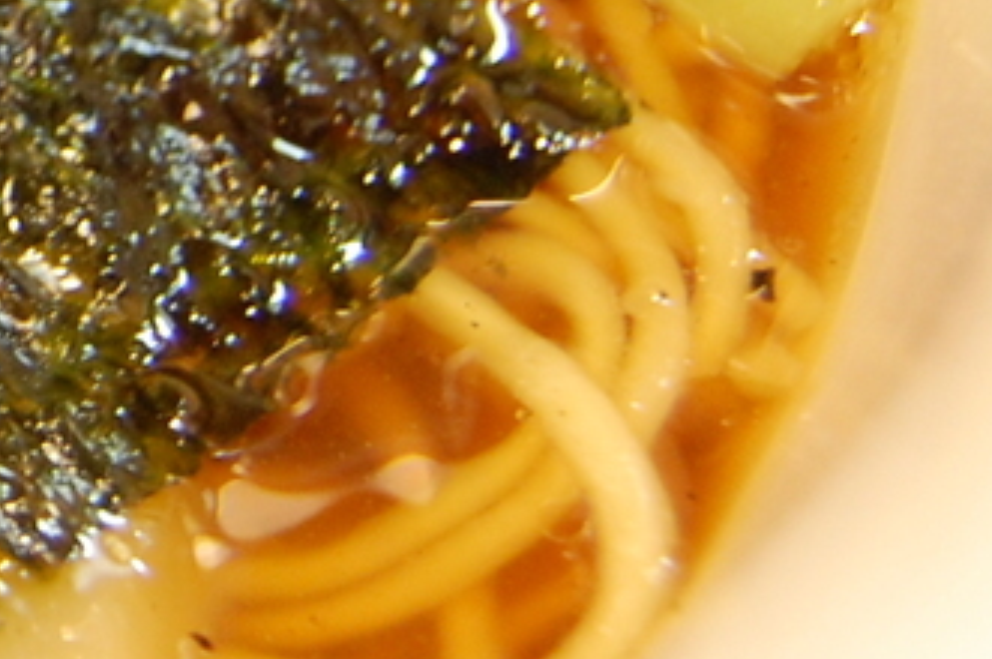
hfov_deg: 12.2
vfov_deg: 8.6
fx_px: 4302
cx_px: -737
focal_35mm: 156
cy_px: -214
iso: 800
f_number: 3.8
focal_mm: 23
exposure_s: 1/15
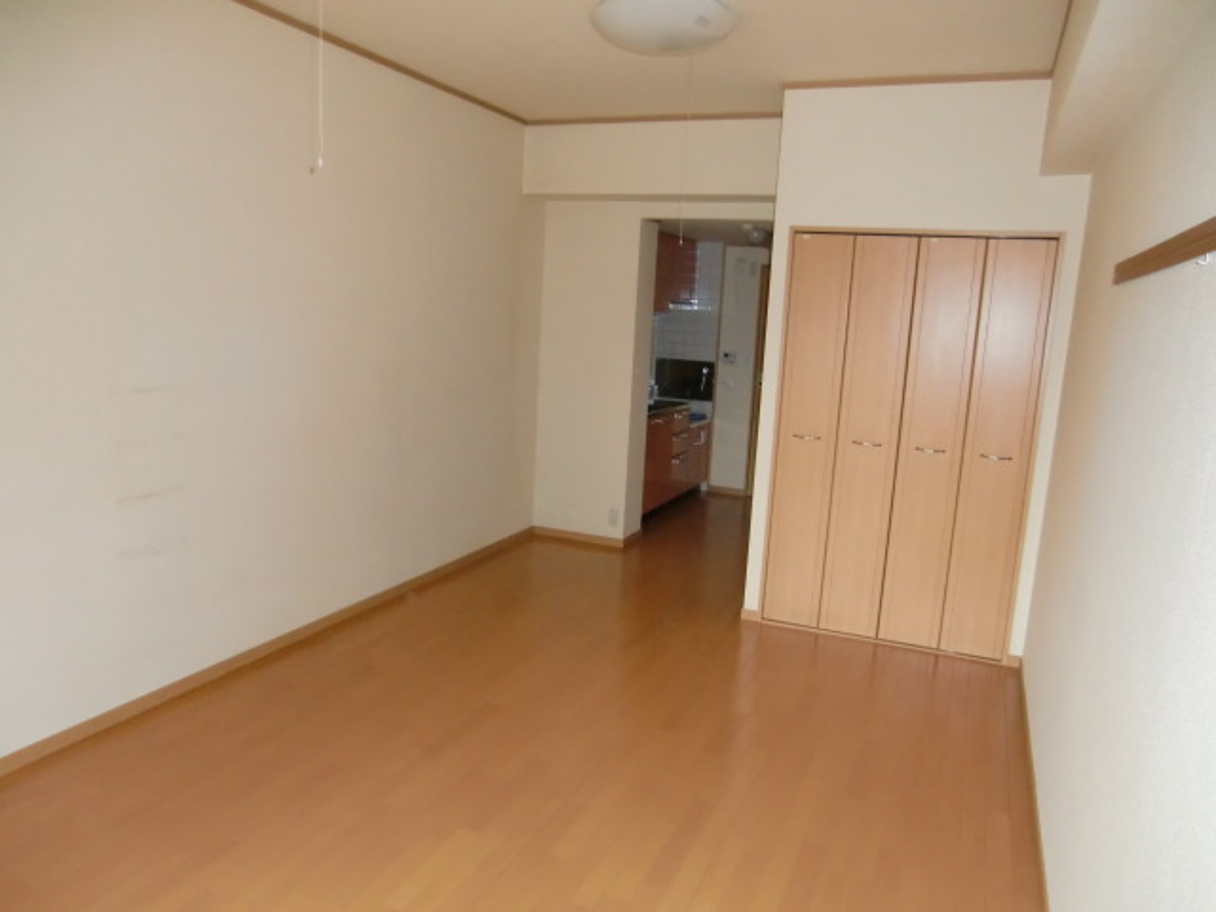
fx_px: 843
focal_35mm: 24
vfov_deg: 56.8
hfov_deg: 71.6
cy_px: 456
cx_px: 608
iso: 400
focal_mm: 4.3
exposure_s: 1/60
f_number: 3.2
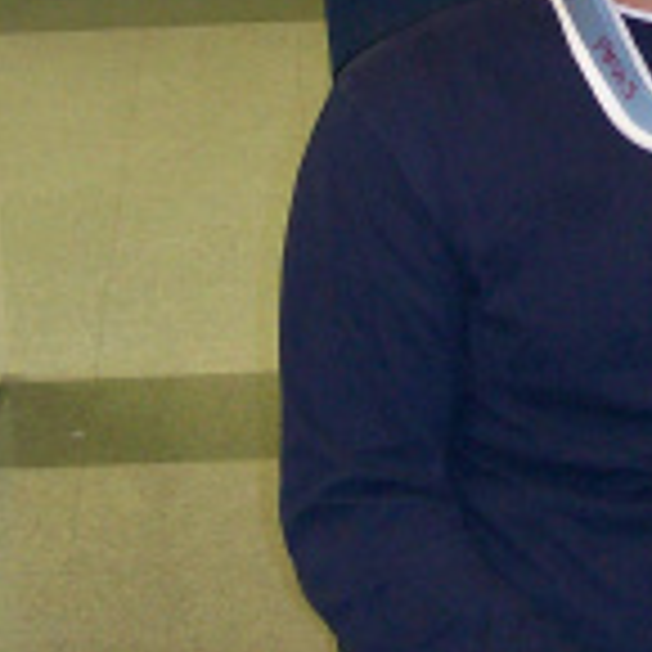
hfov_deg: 13.1
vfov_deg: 13.0
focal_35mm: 132
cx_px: 612
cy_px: -9
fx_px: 2813
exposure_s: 1/64
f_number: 2.7
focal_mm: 6
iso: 140
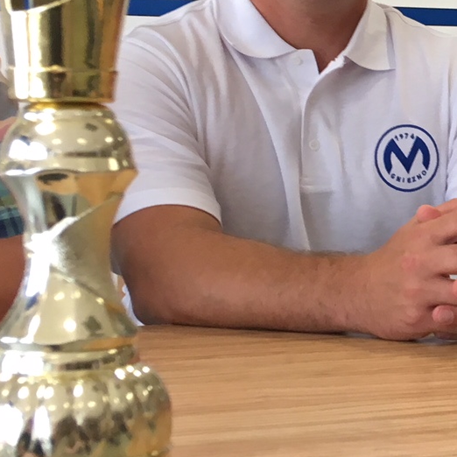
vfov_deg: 17.5
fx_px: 1479
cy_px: 135
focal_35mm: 99
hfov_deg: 16.7
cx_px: 566
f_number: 2.2
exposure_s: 1/33
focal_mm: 4.15
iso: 32
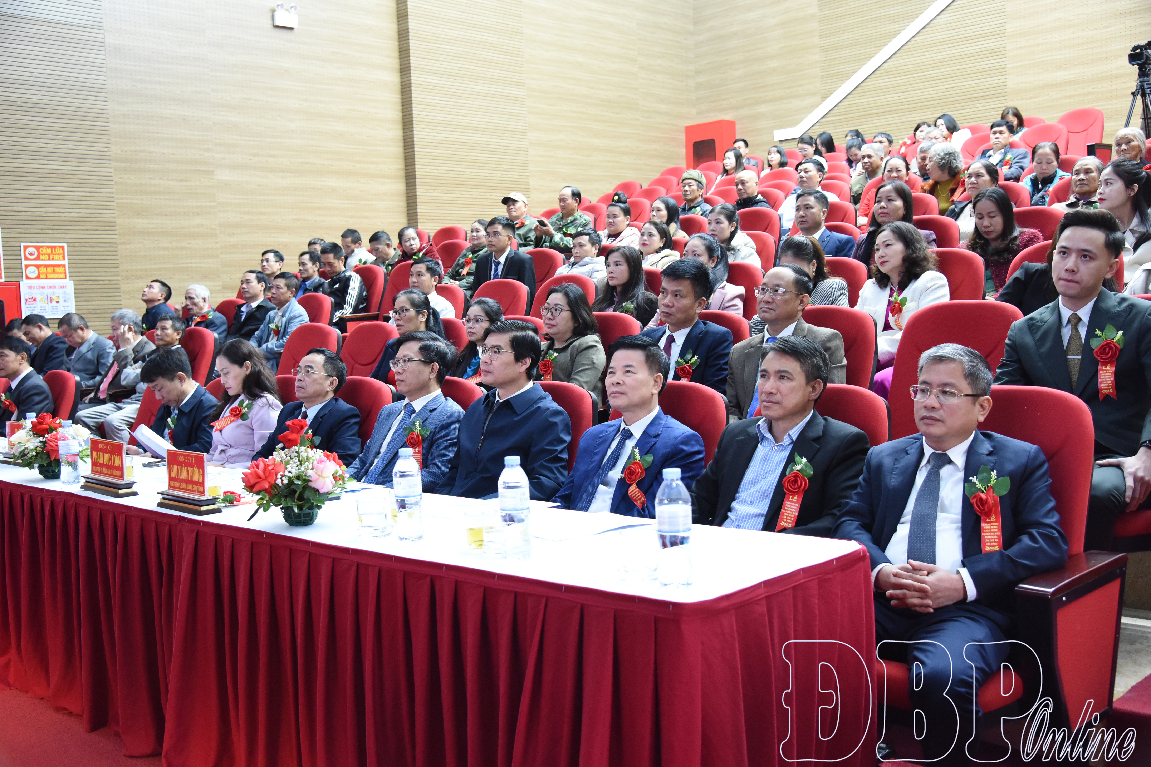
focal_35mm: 35
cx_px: 576
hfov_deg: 54.4
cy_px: 384
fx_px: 1119
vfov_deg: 37.9
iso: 4000
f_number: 4.5
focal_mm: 35
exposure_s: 1/60
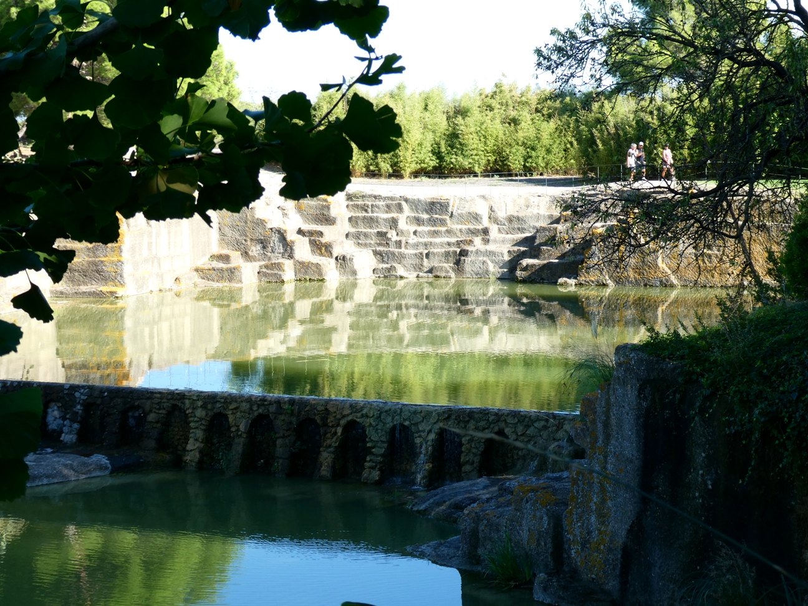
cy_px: 303
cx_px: 404
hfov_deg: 26.3
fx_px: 1727
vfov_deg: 19.9
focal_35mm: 74
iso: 80
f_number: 4.6
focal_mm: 13.2
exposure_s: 1/125
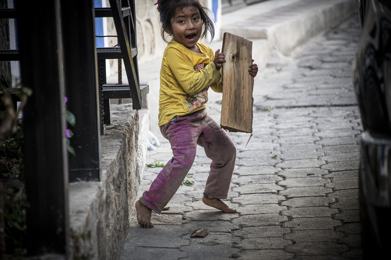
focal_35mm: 230
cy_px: 130
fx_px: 2498
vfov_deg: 6.0
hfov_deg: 9.0
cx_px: 196
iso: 640
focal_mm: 230
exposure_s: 1/640
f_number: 5.6
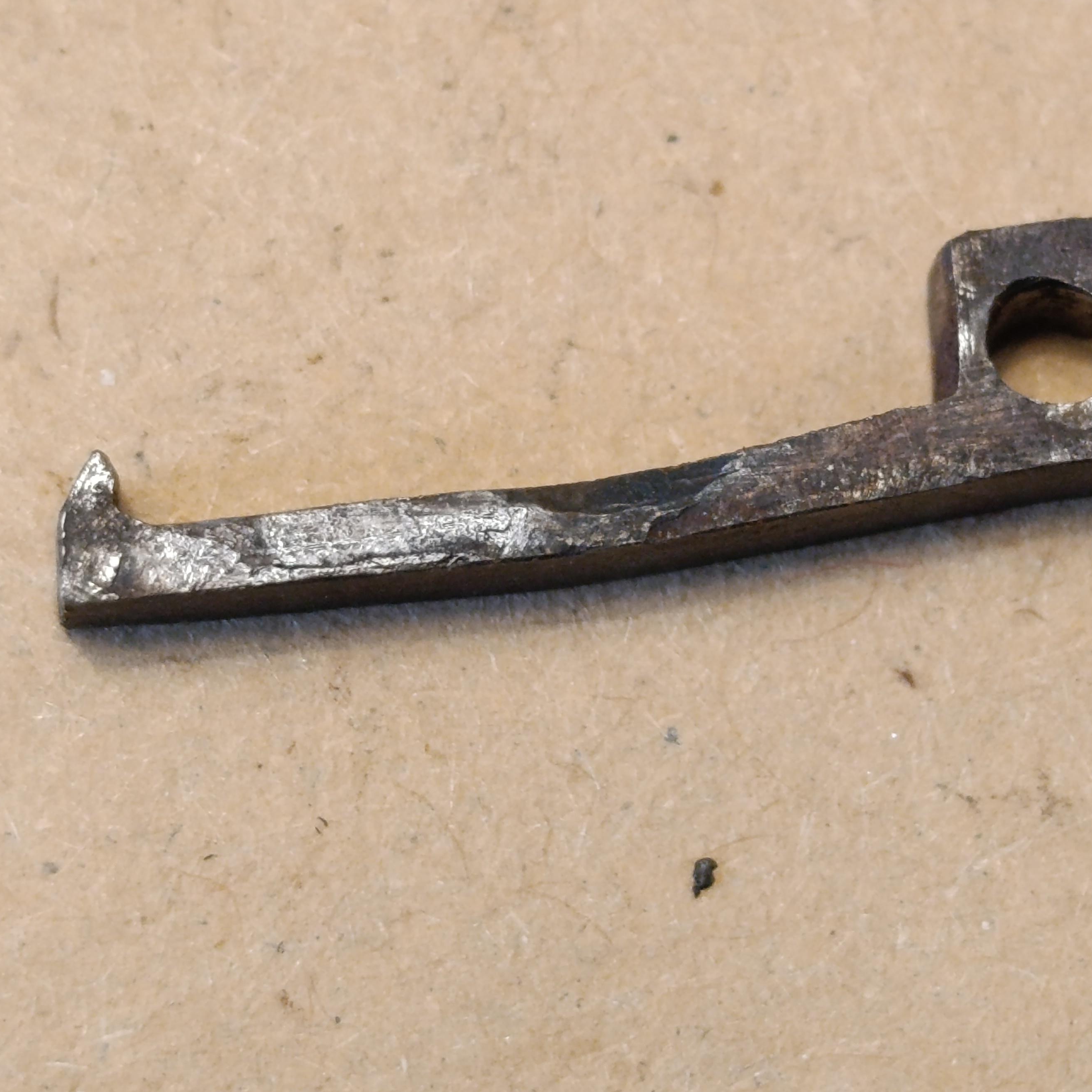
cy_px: 528
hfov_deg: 13.8
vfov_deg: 13.8
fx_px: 4497
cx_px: 790
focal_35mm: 126
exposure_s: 1/100
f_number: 1.6
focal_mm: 6.14
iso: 1250
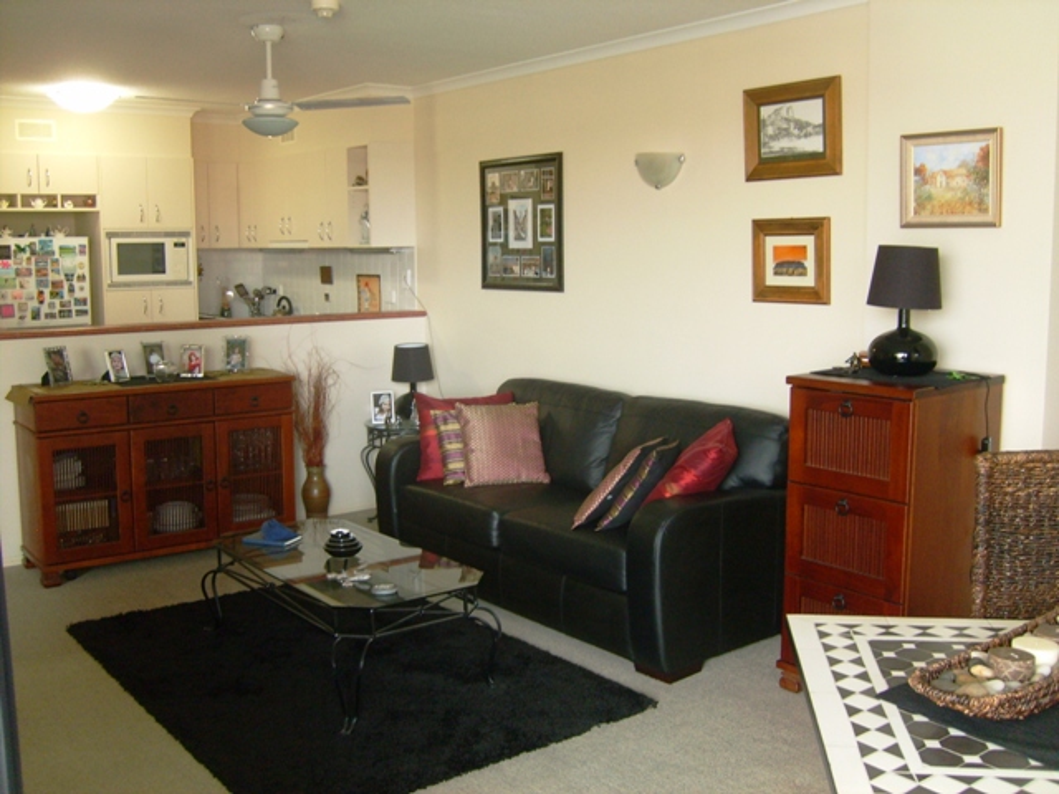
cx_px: 530
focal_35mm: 35
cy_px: 397
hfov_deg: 52.6
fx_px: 1071
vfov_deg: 40.7
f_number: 2.8
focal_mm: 5.8
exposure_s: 1/10
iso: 139
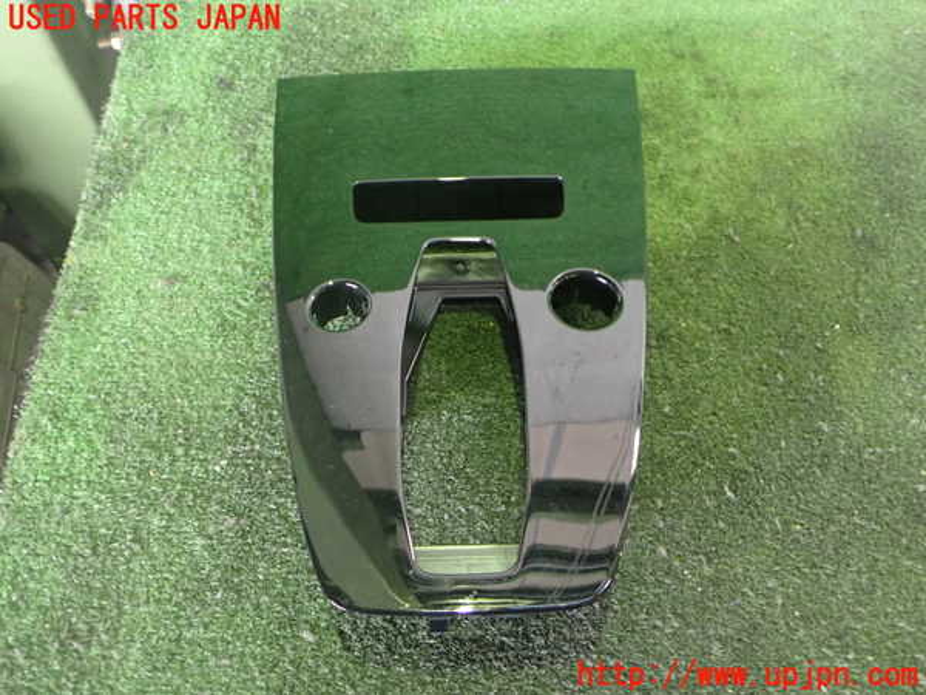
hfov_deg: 60.0
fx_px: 803
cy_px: 348
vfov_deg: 46.8
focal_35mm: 30
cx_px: 463
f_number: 2.3
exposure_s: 1/30
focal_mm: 5.4
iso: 800
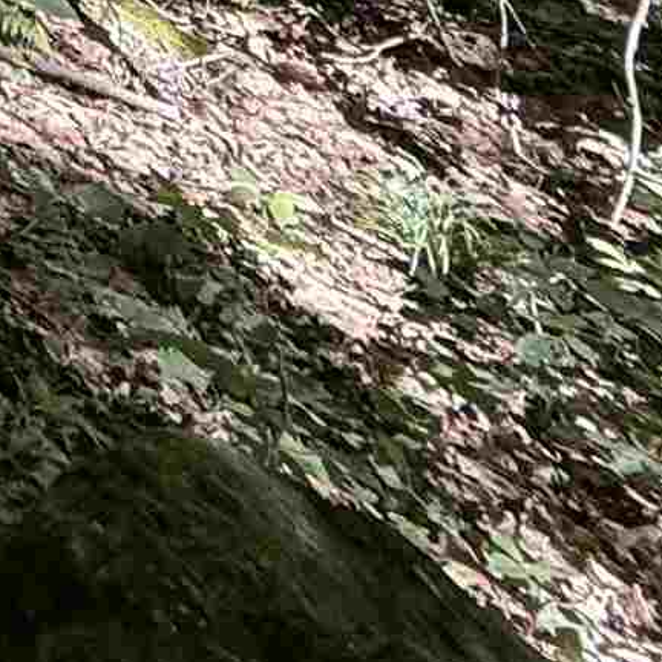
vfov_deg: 13.4
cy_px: -1008
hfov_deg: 12.5
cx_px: -1142
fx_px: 1904
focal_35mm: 88
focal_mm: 2.22
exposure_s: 1/99
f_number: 2.2
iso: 125
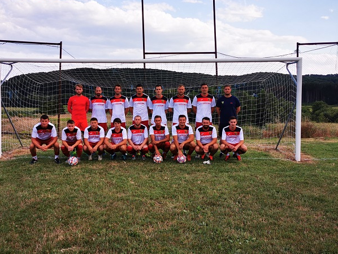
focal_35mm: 37
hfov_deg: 50.0
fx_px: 361
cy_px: 115
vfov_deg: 38.7
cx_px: 149
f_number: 1.6
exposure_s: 1/1056
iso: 50
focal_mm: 5.56
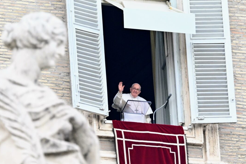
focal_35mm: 680
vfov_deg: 2.0
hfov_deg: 3.0
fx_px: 4646
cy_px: 78
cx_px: 108
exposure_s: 1/640
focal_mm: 400
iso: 1600
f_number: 8
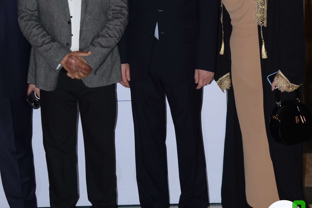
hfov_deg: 23.6
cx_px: 156
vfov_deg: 15.6
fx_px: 745
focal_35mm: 86
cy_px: 7
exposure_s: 1/250
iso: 250
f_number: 4.5
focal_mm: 38
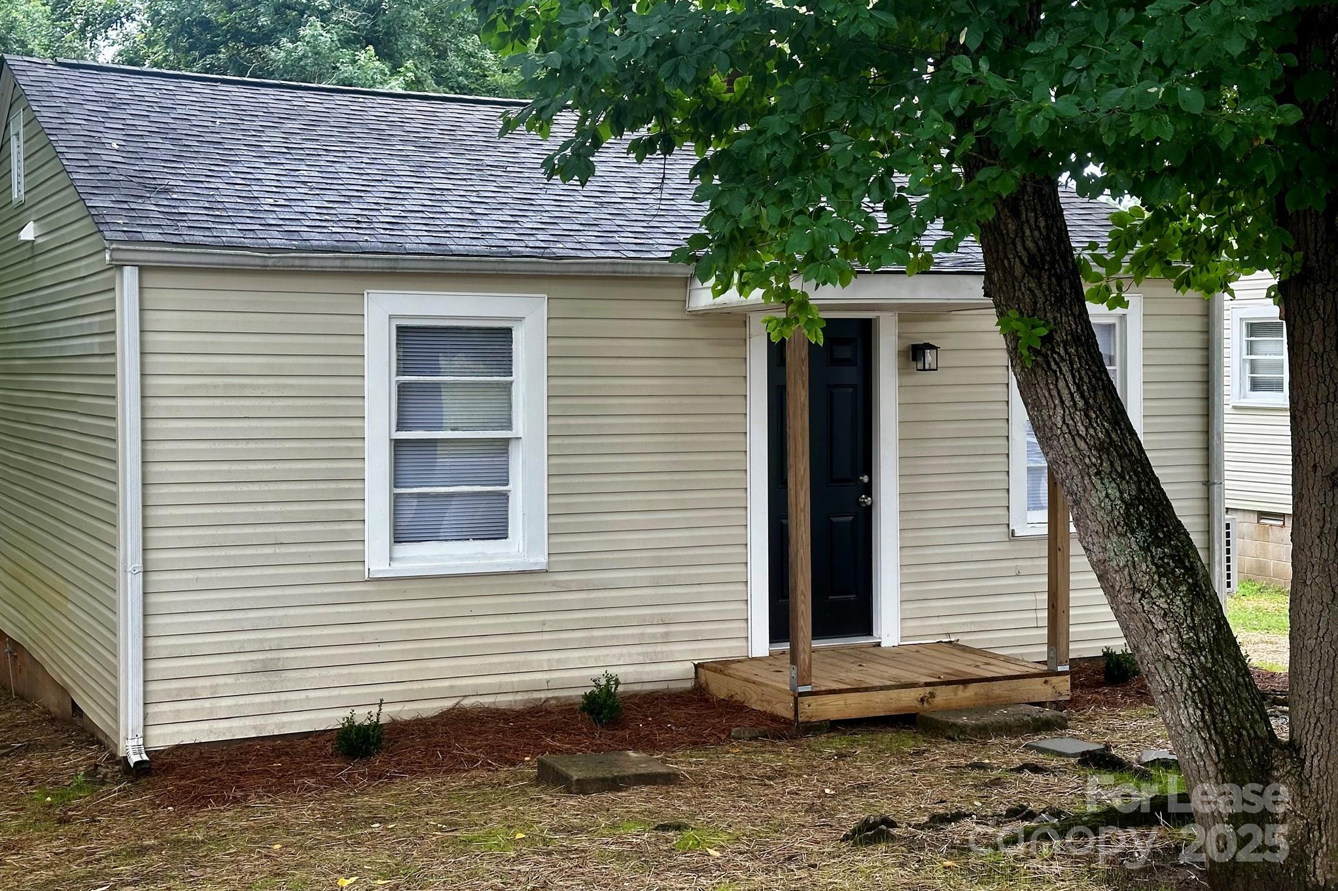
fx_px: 1858
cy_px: 395
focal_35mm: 50
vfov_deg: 27.0
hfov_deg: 39.6
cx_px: 669
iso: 50
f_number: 1.78
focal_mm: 6.86
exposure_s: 1/242
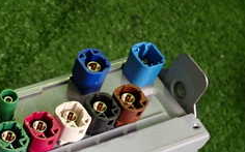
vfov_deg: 15.0
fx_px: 540
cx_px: -43
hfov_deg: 23.5
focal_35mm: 81
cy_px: 220
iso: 200
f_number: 2.3
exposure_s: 1/60
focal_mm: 5.4
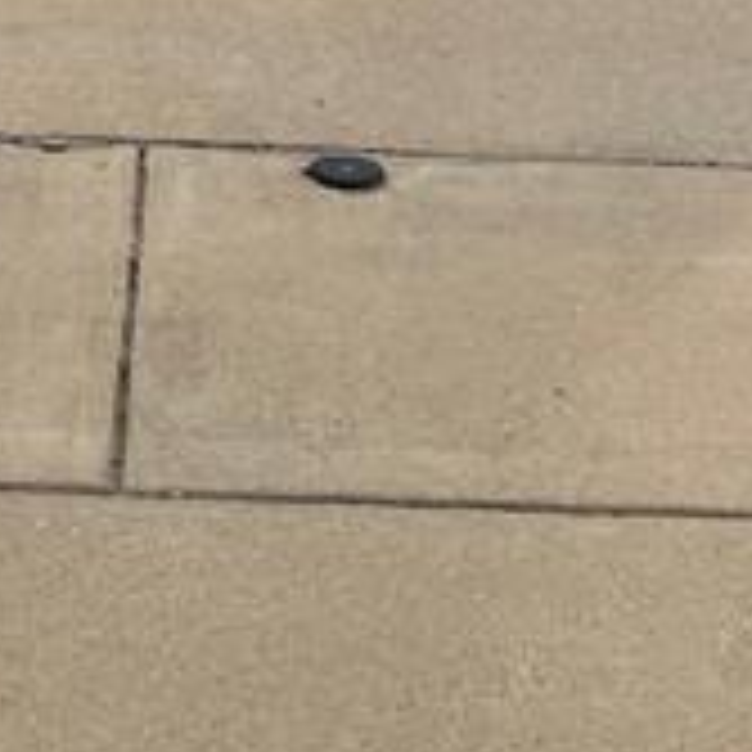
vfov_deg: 14.5
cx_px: 0
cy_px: -590
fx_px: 2605
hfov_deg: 16.1
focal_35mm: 106
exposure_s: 1/2915
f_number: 1.5
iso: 50
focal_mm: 5.7
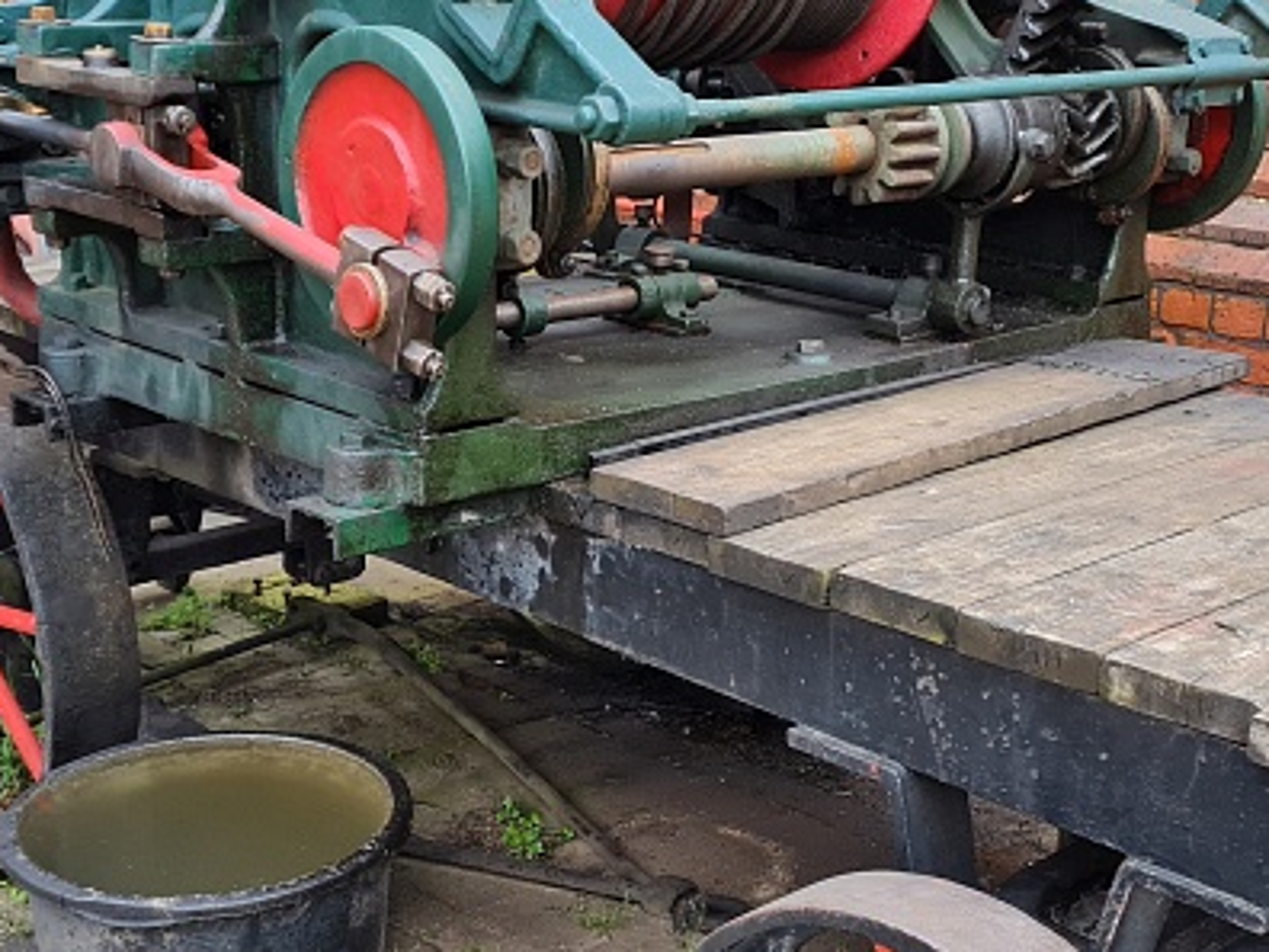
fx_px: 2053
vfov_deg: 26.0
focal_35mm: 56
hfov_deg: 34.3
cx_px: 659
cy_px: 596
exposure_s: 1/100
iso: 160
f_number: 1.8
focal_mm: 5.4
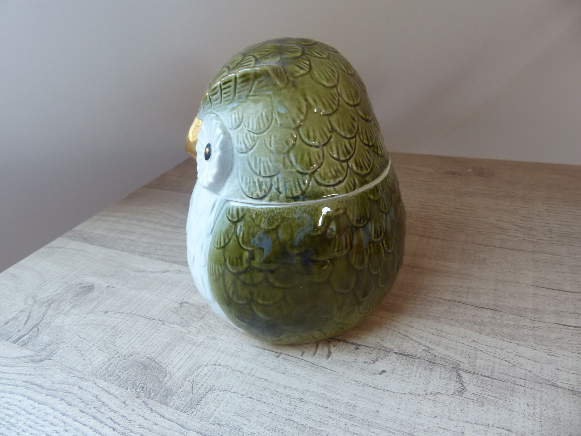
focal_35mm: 26
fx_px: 436
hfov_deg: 67.3
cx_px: 290
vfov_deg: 53.1
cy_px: 218
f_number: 2.8
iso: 200
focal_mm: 4.5
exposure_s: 1/60
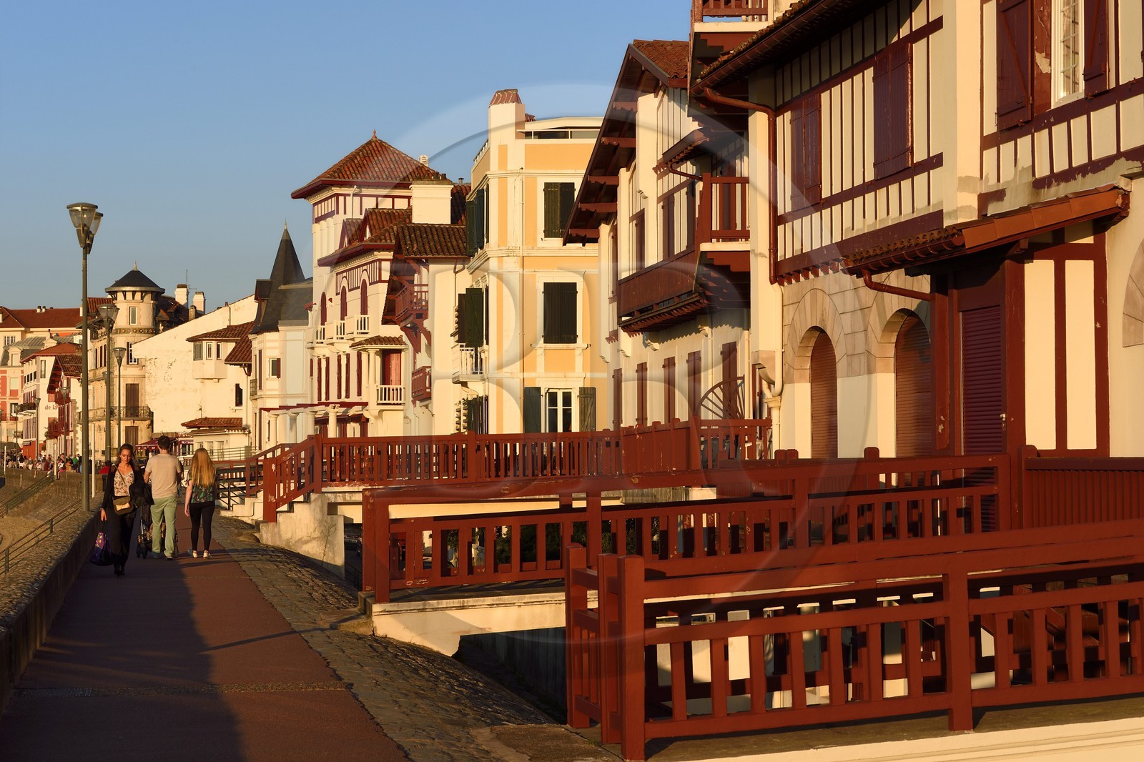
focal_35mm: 70
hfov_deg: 28.8
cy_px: 381
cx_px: 572
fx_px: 2224
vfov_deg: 19.4
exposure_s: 1/250
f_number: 13
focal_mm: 70
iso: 200
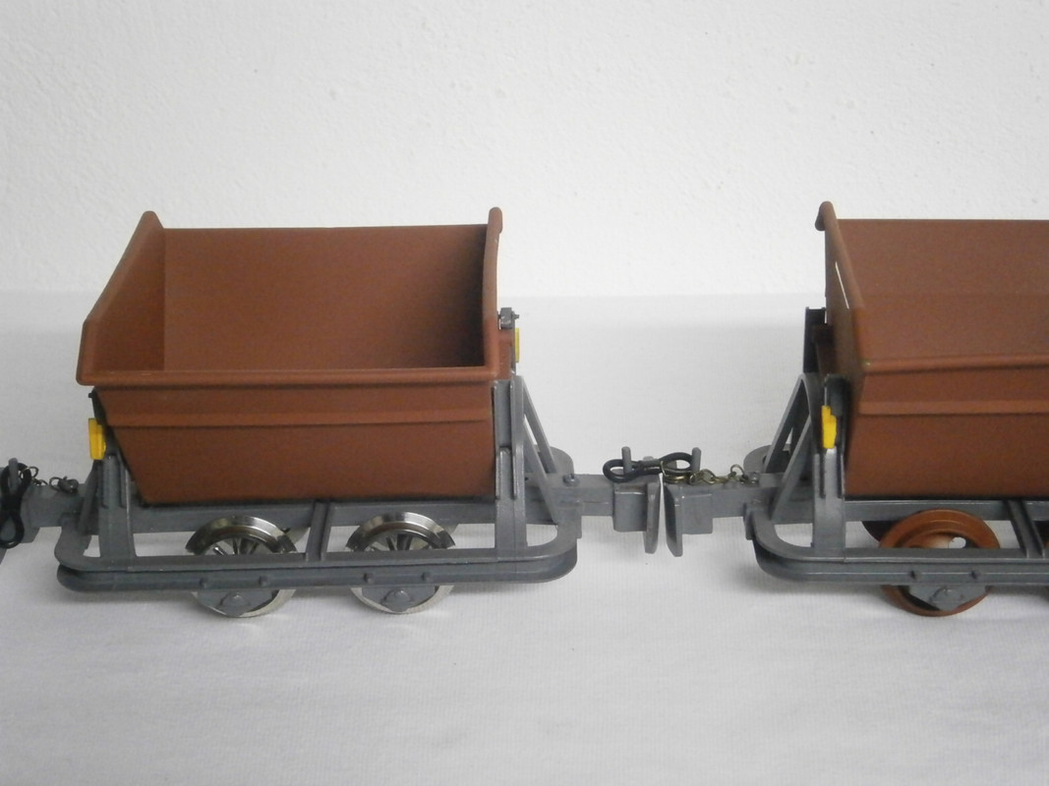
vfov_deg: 24.4
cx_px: 524
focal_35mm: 60
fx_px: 1818
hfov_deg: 32.2
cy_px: 393
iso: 800
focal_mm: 10.7
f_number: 3.9
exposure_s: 1/40
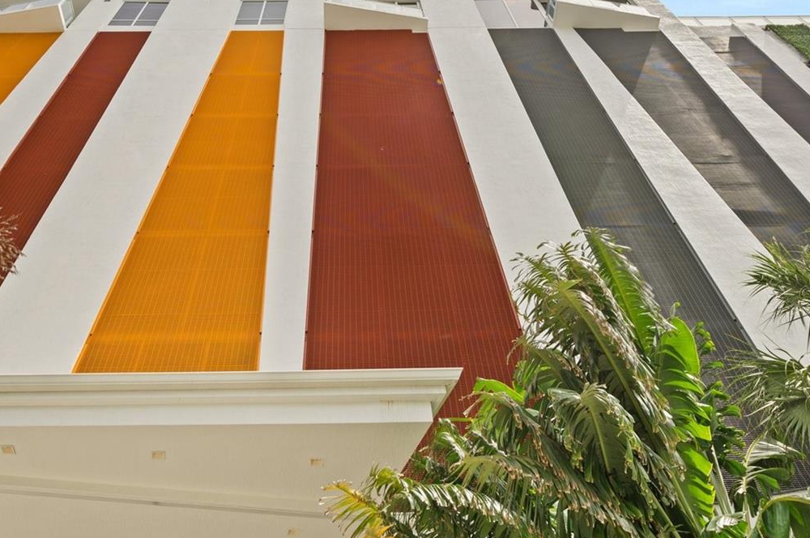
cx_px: 353
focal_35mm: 32
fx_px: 719
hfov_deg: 58.6
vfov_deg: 40.5
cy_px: 179
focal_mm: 20
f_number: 8
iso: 200
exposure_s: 1/250
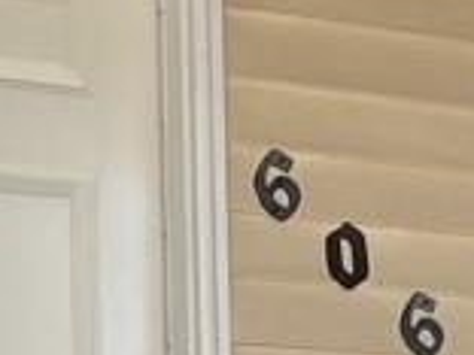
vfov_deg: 8.3
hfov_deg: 10.9
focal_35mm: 171
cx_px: 799
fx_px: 2342
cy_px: 698
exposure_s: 1/370
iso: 32
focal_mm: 4.2
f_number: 1.6
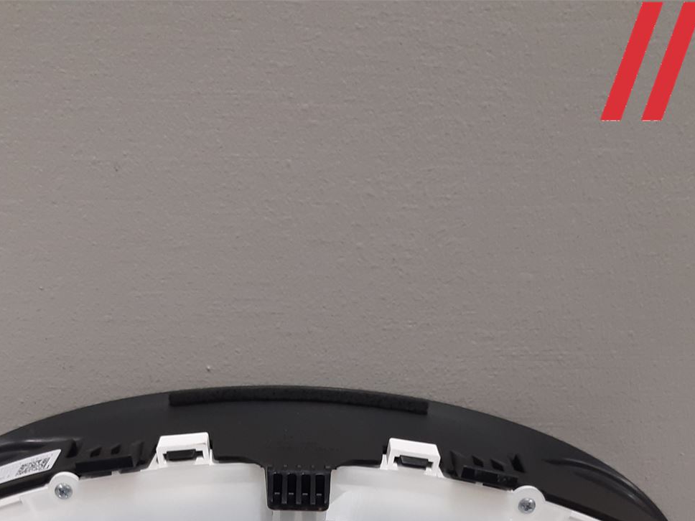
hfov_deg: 34.9
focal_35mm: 55
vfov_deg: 25.0
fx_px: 1104
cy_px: 550
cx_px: 306
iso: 125
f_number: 1.7
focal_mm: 3.93
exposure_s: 1/50
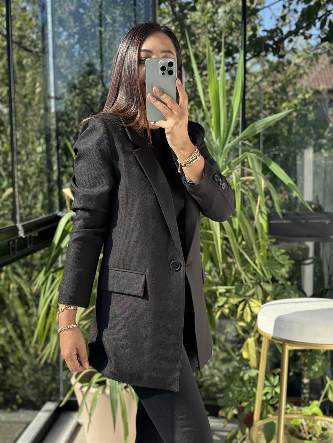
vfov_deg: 39.7
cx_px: 166
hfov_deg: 30.3
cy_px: 222
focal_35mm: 48
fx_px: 616
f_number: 1.78
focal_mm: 6.76
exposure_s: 1/436
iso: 64
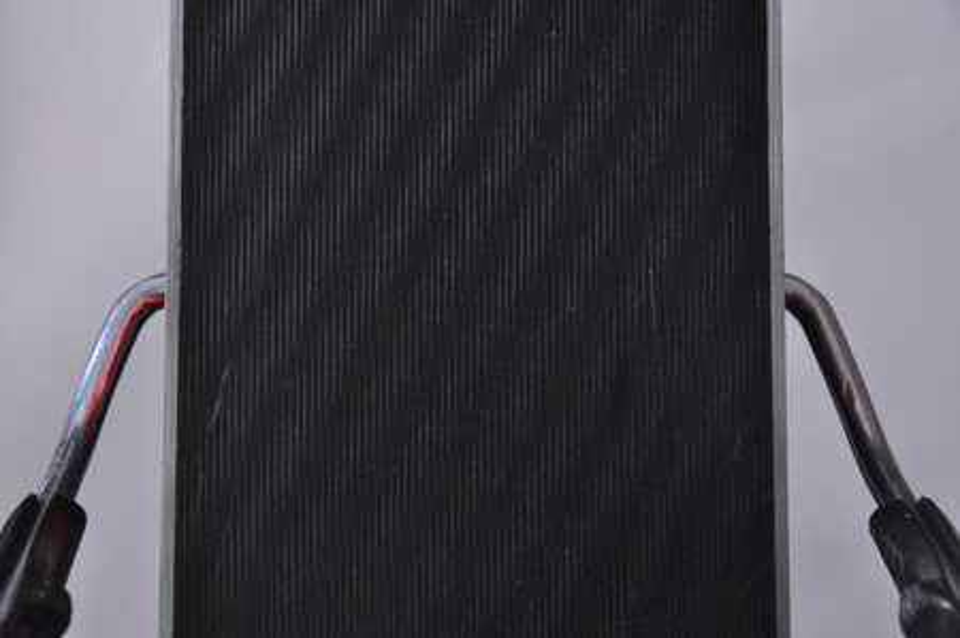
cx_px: 480
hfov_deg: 13.1
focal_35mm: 158
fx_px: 4195
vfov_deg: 8.7
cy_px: 319
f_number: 9.5
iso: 3200
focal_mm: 105
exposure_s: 1/125
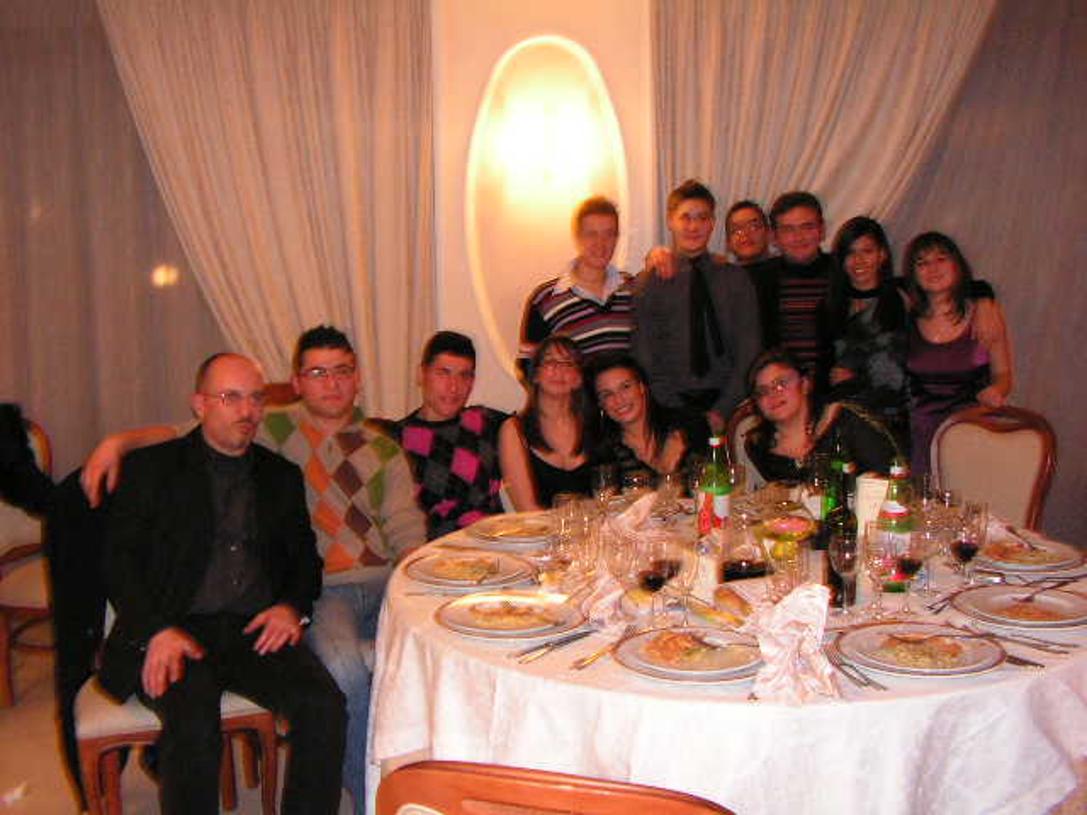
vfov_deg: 39.7
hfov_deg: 51.4
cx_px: 544
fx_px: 1130
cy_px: 408
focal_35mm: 36
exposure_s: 1/40
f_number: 3.2
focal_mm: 6
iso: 200
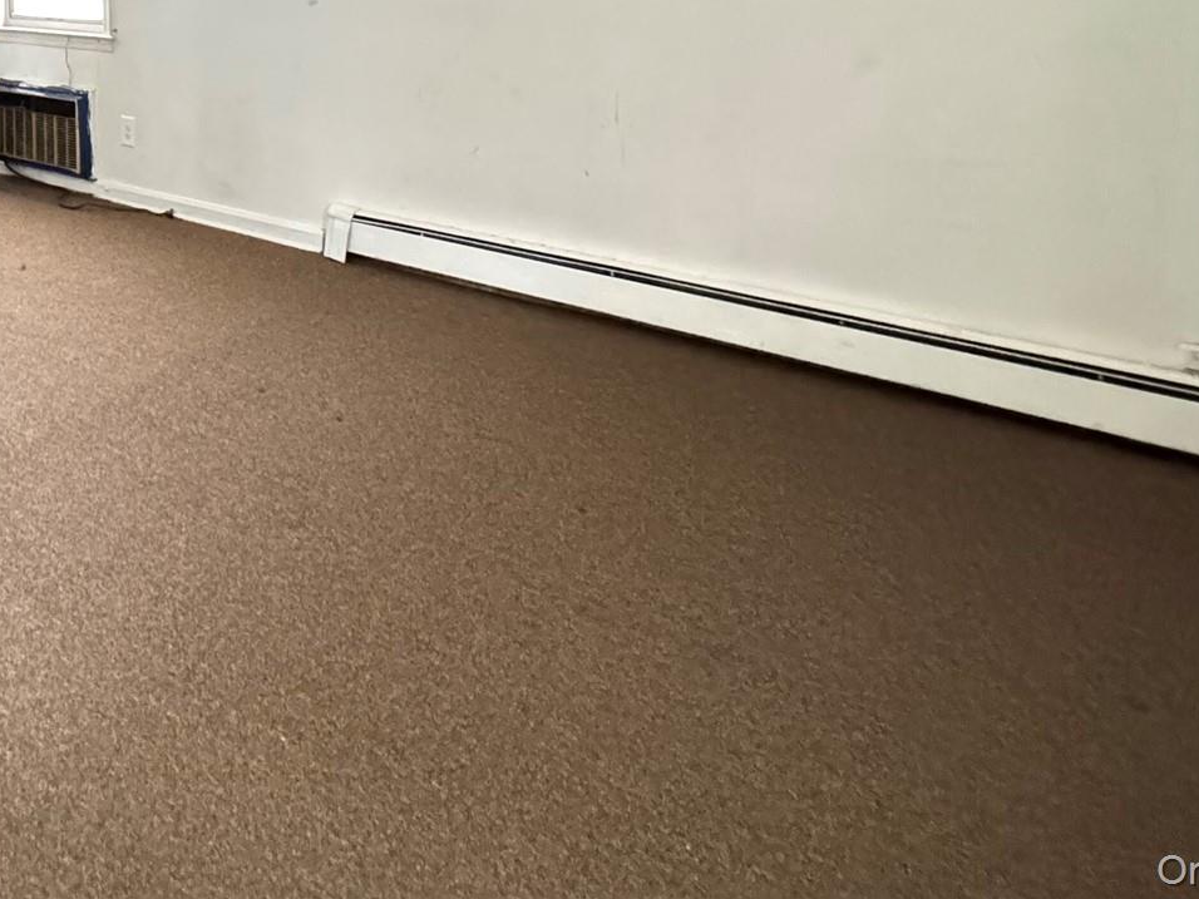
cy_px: -63
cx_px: 128
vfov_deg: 39.3
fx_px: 1039
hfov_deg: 52.9
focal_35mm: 30
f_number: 2.2
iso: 2000
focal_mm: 2.22
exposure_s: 1/30
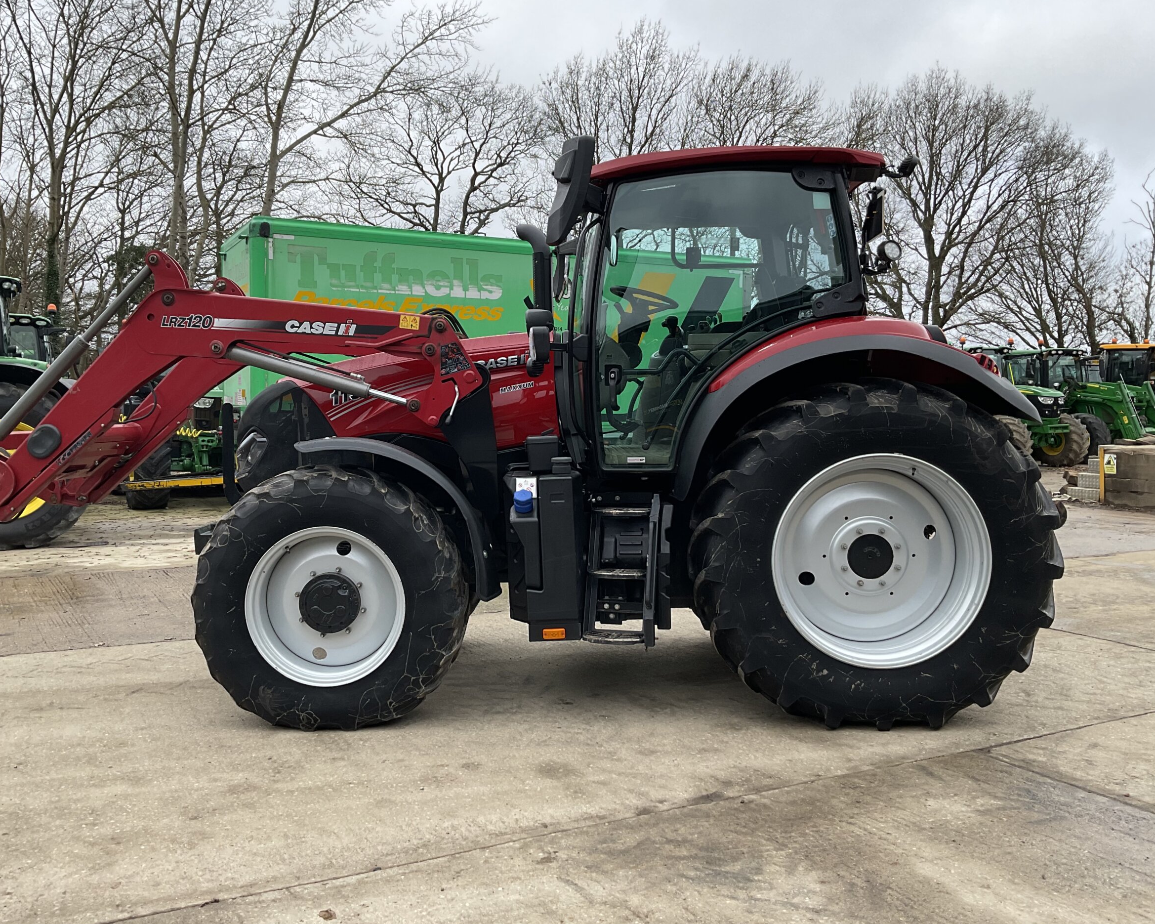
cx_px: 535
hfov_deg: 57.1
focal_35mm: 31
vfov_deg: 47.1
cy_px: 456
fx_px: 1060
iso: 16
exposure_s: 1/683
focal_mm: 3
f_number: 1.8
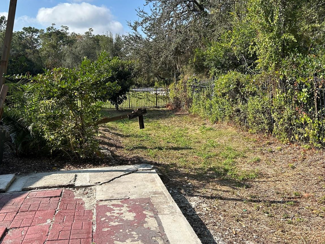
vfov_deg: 39.3
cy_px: 84
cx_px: 149
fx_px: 338
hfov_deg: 51.3
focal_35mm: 36
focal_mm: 5.7
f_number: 1.5
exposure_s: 1/3077
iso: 50
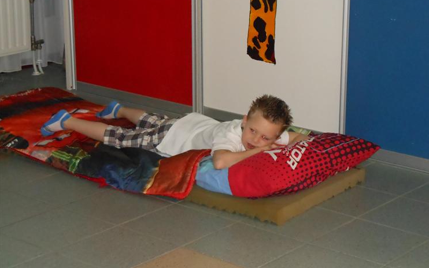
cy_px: 116
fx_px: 1087
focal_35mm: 93
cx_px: 215
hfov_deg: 22.3
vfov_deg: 14.1
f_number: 4.6
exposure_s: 1/60
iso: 800
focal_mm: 15.5
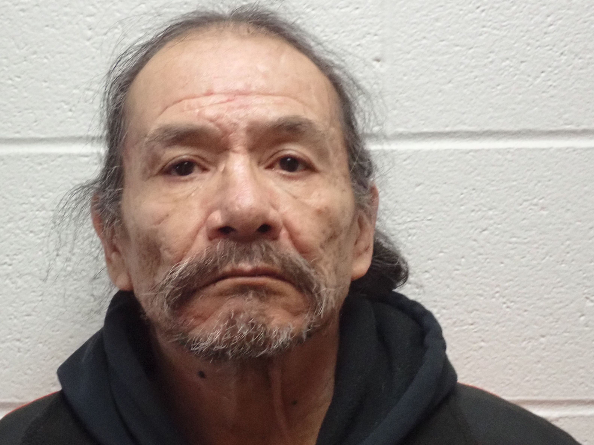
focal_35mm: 97
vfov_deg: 15.2
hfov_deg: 20.2
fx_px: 1664
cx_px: 222
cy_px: 265
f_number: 4.1
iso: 1250
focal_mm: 13.65
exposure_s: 1/80
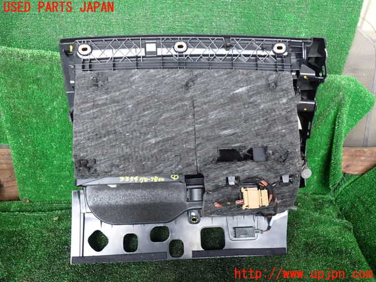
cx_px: 188
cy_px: 141
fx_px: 326
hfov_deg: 60.0
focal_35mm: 30
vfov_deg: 46.8
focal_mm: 5.4
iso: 125
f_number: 2.3
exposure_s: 1/60
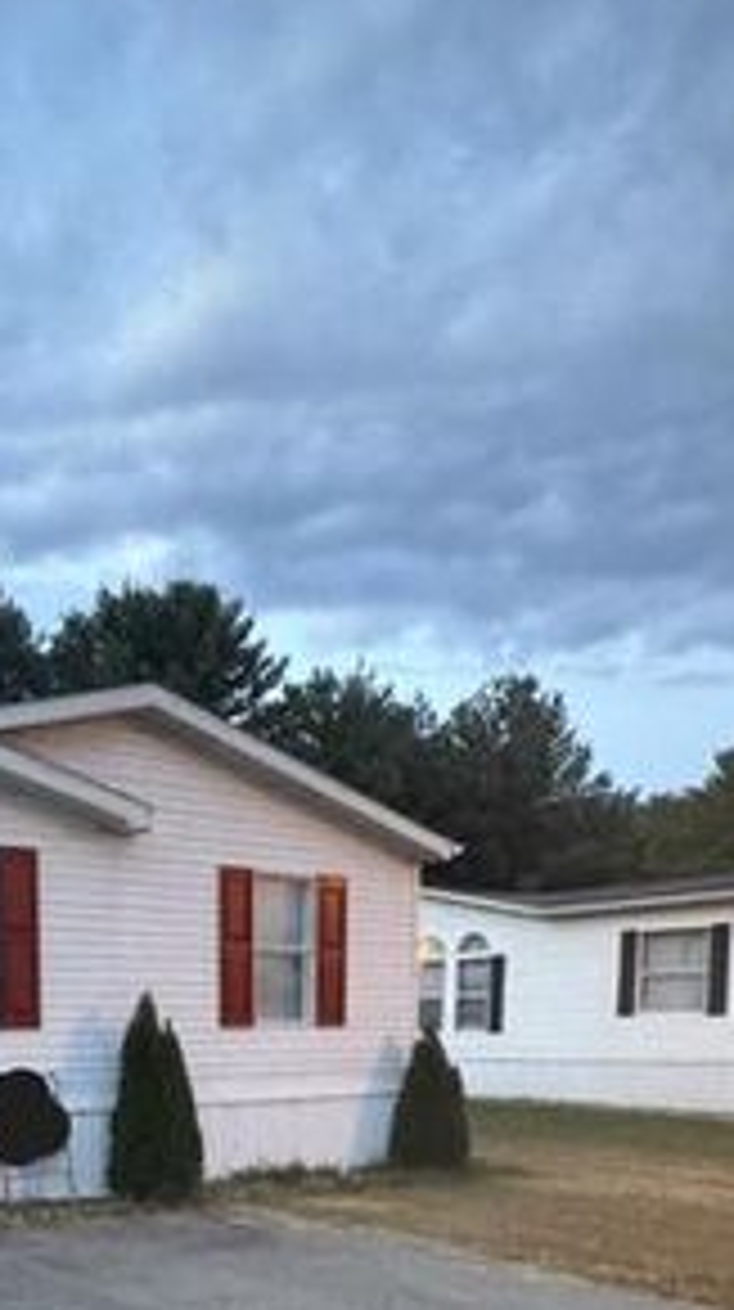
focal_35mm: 35
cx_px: 99
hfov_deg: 32.3
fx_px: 1215
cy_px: 1182
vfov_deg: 50.2
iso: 1250
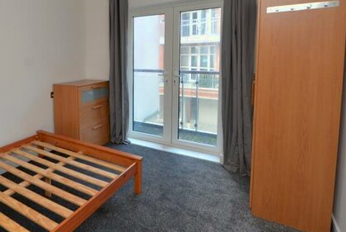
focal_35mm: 25
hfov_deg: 67.4
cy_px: 81
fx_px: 241
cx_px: 91
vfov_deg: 50.6
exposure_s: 1/60
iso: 560
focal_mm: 15
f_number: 4
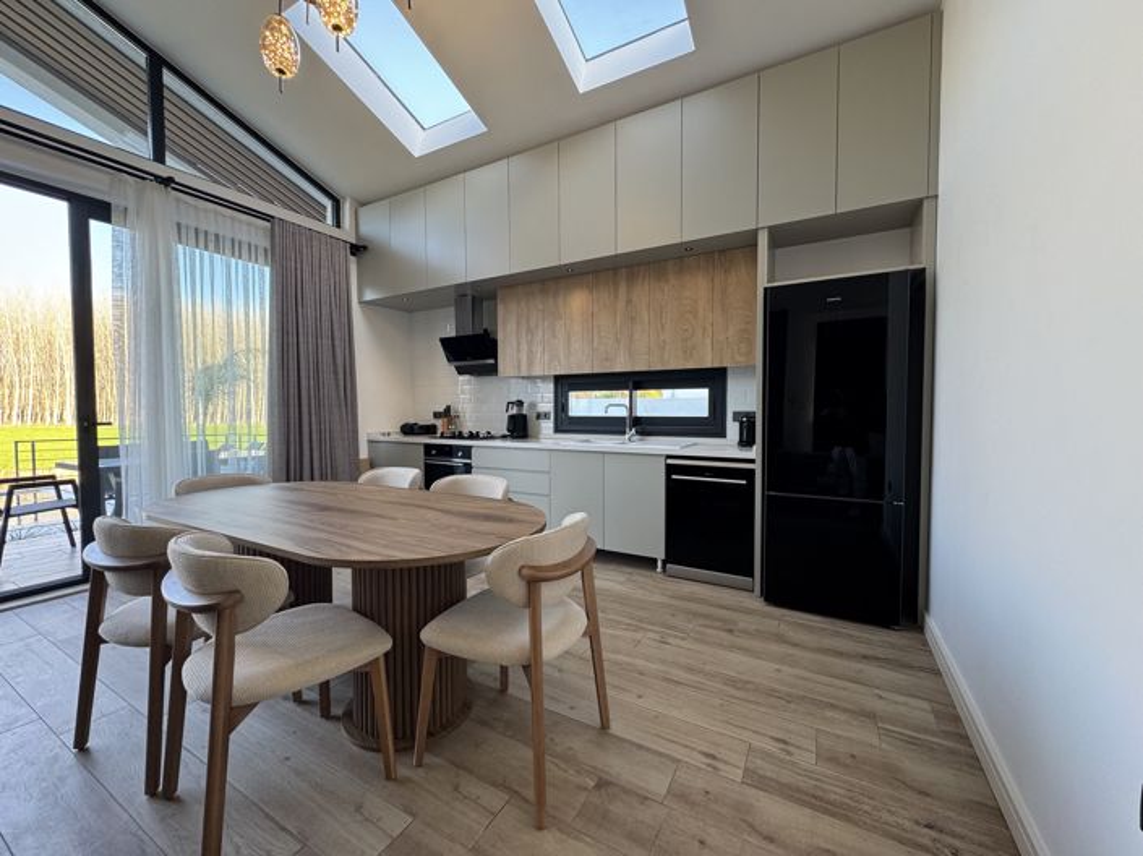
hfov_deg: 102.1
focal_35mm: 14
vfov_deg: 85.6
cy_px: 428
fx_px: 462
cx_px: 572
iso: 125
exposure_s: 1/99
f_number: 2.2
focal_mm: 2.22
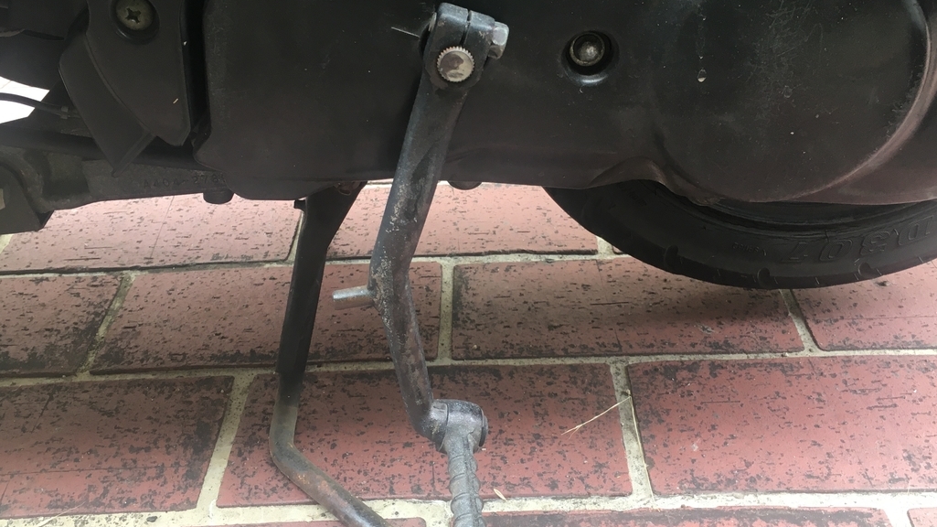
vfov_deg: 31.9
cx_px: 472
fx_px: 919
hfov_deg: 54.0
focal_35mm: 37
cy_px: 210
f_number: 2.2
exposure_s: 1/30
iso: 25
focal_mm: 4.15
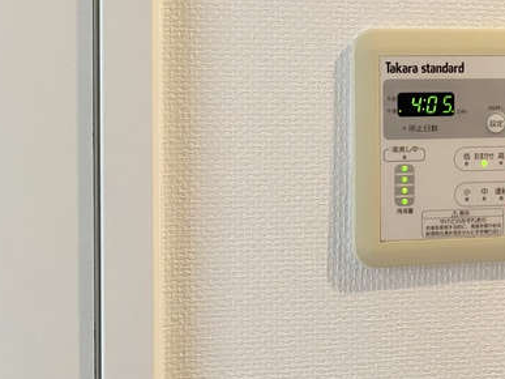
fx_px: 685
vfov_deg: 30.4
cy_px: 100
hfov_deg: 37.9
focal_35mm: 47
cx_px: 449
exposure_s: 1/60
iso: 250
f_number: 1.8
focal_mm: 4.25
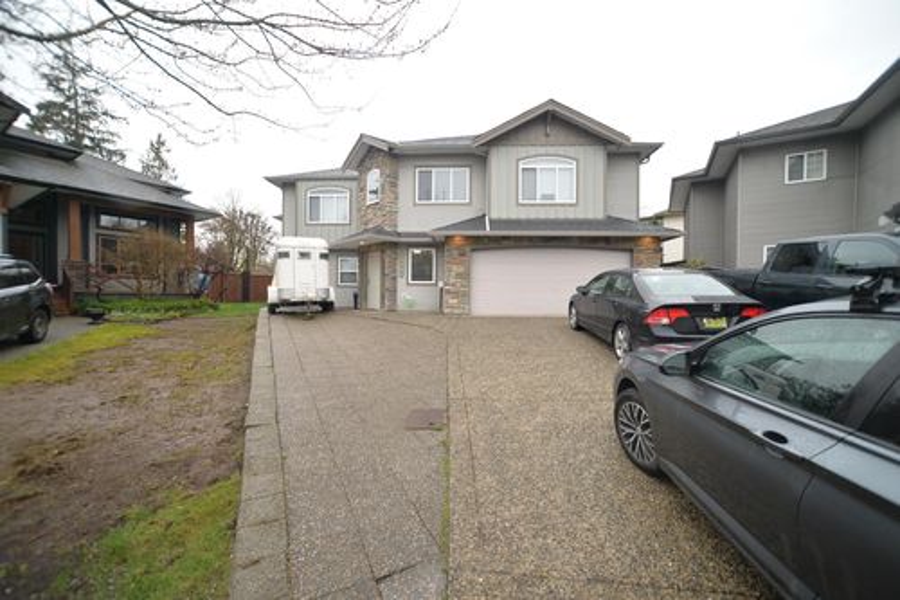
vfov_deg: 77.3
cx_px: 450
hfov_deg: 100.4
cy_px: 300
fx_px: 375
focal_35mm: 15
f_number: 5
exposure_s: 1/30
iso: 200
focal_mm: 15
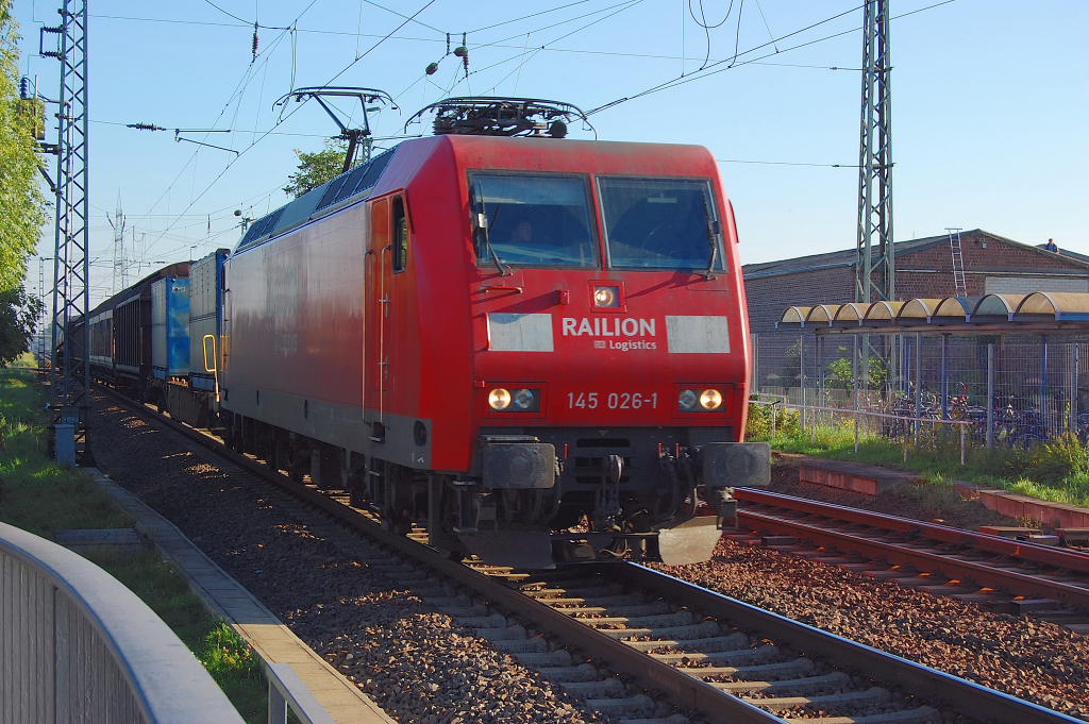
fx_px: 1904
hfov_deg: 31.9
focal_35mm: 63
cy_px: 362
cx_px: 544
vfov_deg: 21.5
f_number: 9
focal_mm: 42
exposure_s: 1/200
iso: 200
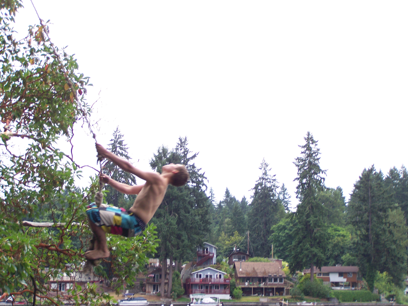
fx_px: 825
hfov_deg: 27.8
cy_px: 153
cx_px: 205
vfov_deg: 21.0
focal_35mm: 70
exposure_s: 1/200
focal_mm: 11.5
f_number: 3.2
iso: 64
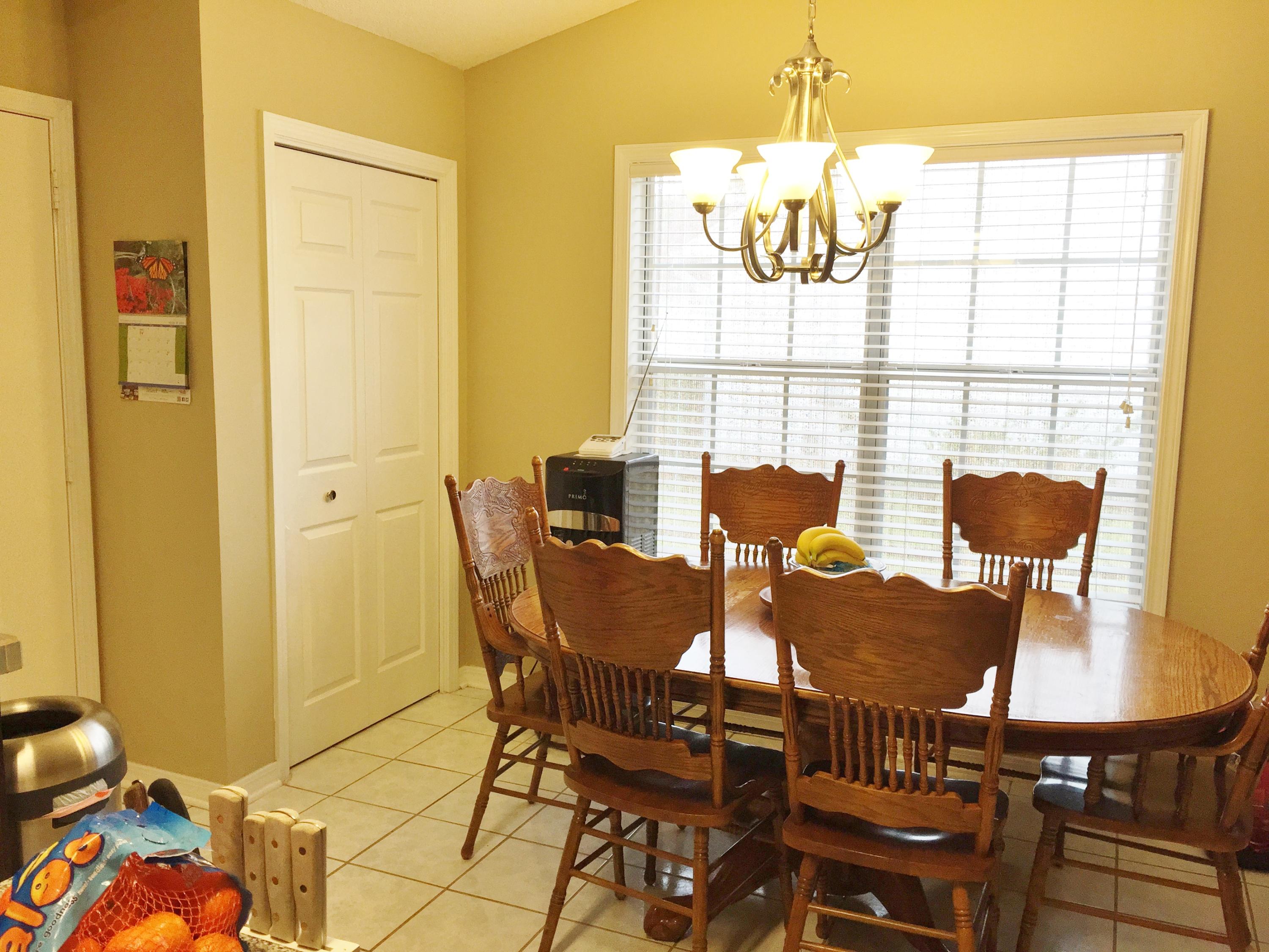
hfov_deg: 61.7
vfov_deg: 48.2
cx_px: 634
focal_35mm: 29
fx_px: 1063
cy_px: 476
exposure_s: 1/60
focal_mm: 4.15
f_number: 2.2
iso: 40
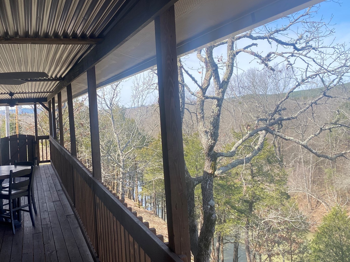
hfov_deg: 50.8
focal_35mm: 36
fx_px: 364
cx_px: 129
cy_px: 100
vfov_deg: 39.4
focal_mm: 4.25
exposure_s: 1/673
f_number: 1.8
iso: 32
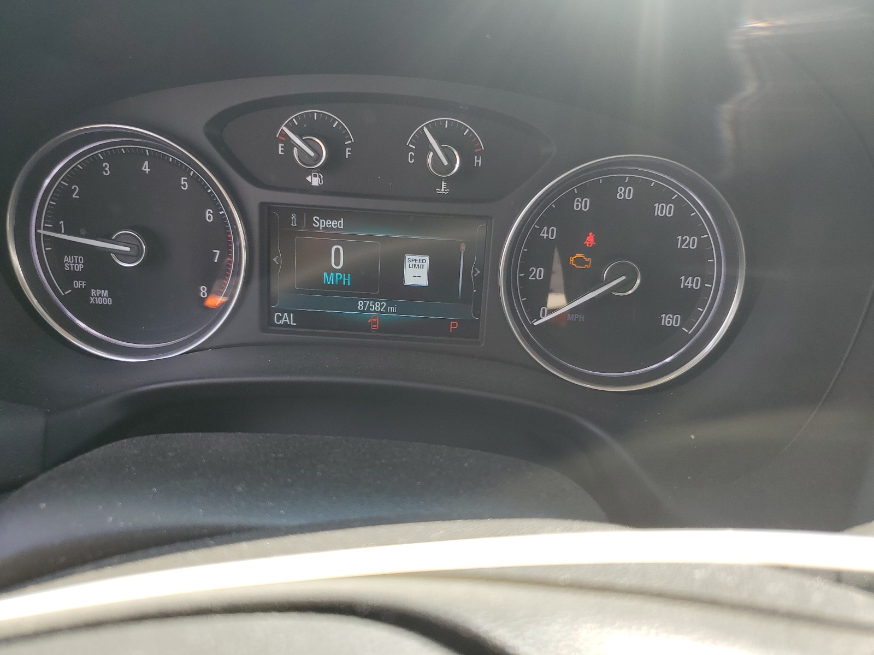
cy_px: 328
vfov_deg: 53.1
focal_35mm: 26
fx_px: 656
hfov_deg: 67.3
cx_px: 437
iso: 50
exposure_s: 1/323
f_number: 1.5
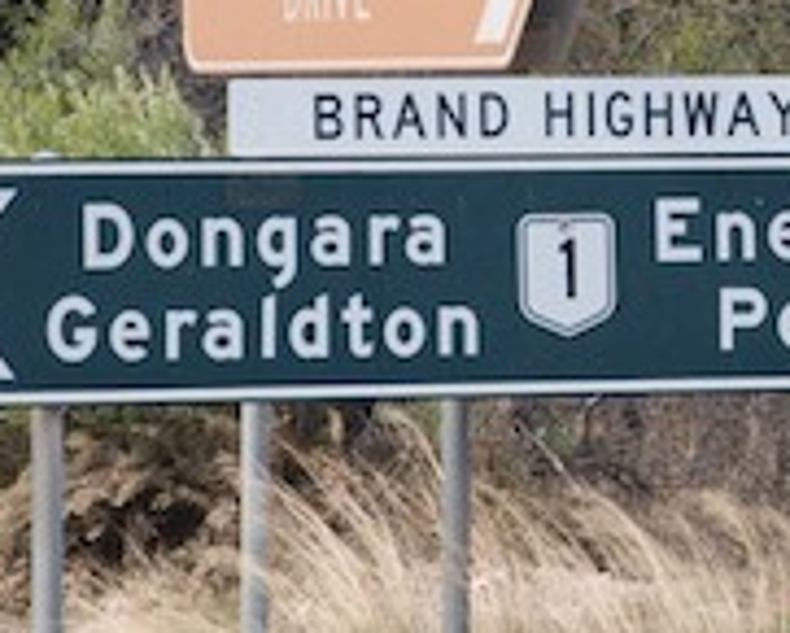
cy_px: 118
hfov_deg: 4.9
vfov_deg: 3.9
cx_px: 624
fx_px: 9277
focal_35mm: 397
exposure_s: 1/320
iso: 320
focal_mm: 85
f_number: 9
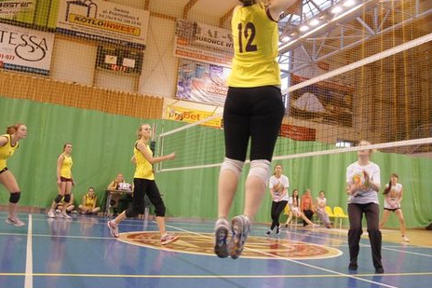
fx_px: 428
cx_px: 239
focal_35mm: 36
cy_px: 131
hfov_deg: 53.4
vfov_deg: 37.1
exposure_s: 1/160
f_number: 2.8
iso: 800
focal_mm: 17
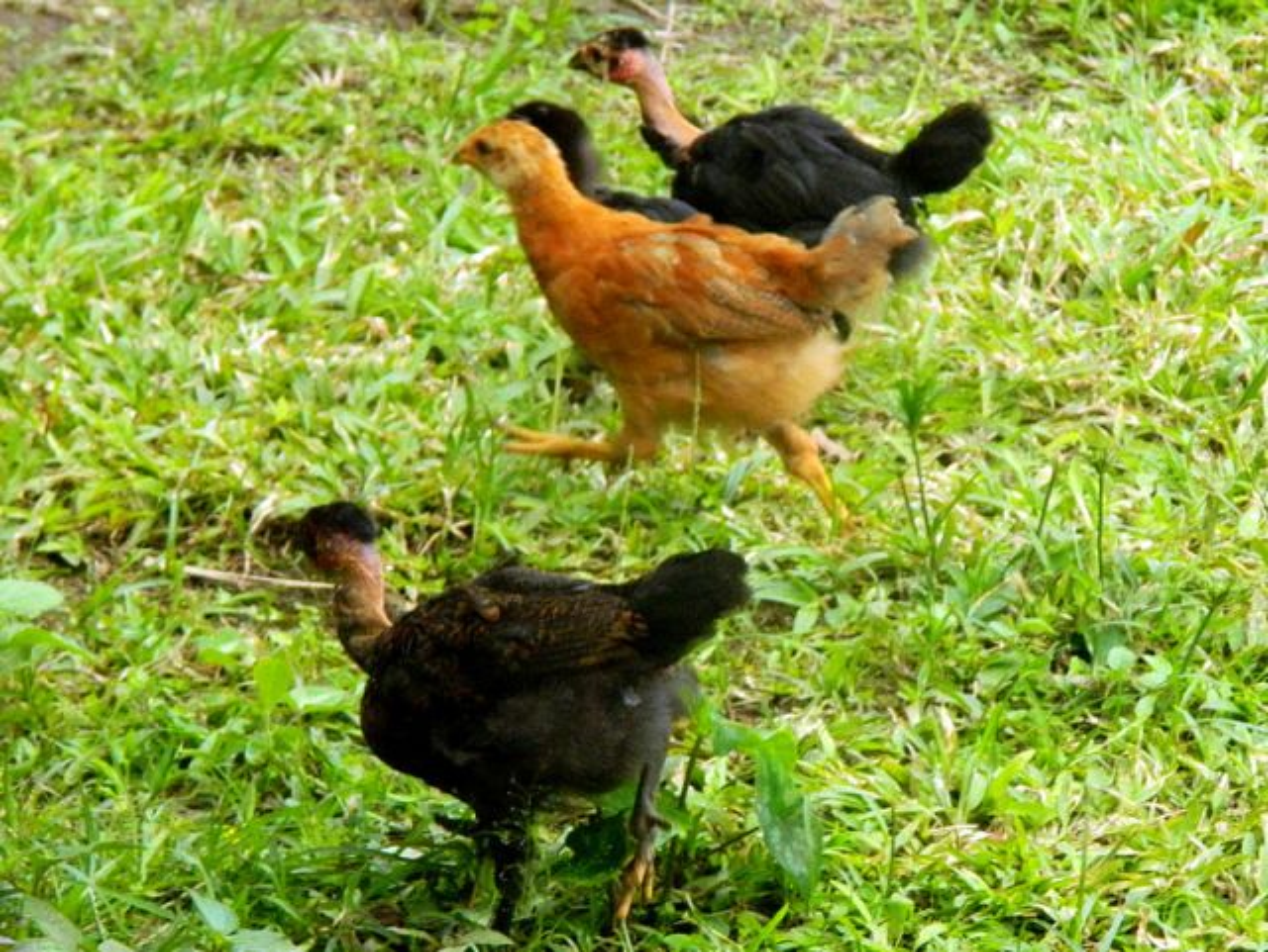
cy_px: 476
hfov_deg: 8.9
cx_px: 634
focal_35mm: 221
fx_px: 8101
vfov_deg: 6.7
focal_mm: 39.7
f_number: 5.4
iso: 400
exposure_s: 1/400
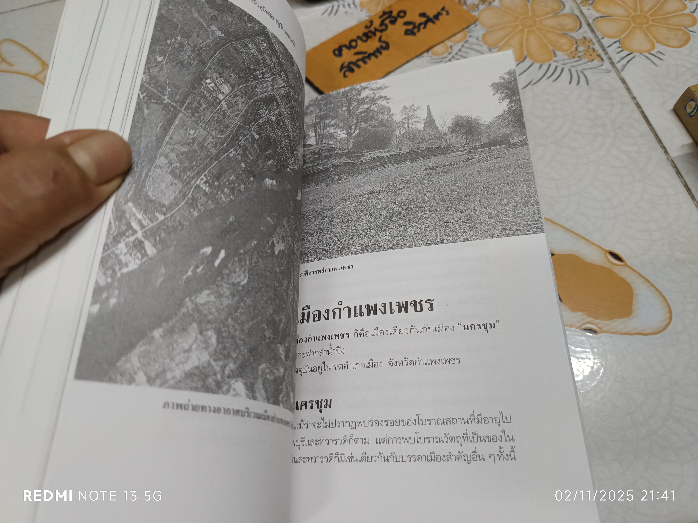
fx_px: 484
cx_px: 349
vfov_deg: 56.8
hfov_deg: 71.6
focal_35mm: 24
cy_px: 262
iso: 1181
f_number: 1.7
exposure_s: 1/50
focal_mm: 5.31
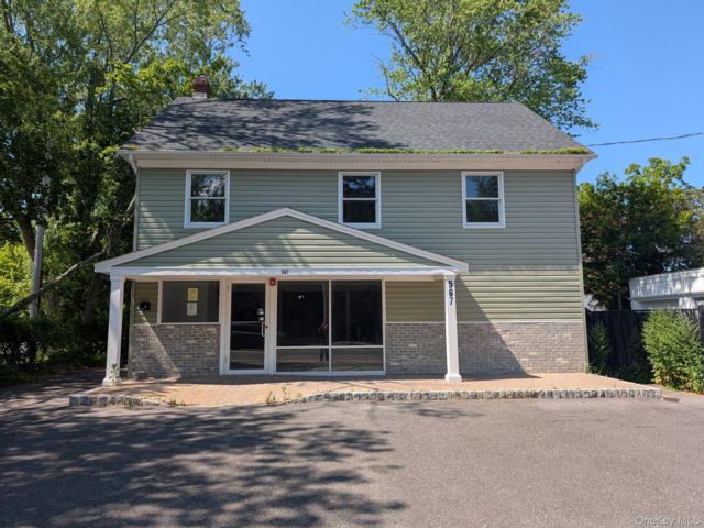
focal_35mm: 24
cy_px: 264
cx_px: 352
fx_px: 488
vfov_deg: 56.8
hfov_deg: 71.6
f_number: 1.68
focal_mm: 6.9
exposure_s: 1/573
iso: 20
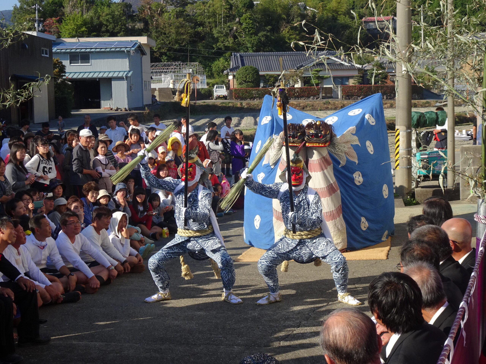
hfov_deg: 31.2
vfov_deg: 23.7
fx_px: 870
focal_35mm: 62
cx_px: 243
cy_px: 182
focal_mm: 10.59
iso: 80
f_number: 4.5
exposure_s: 1/400
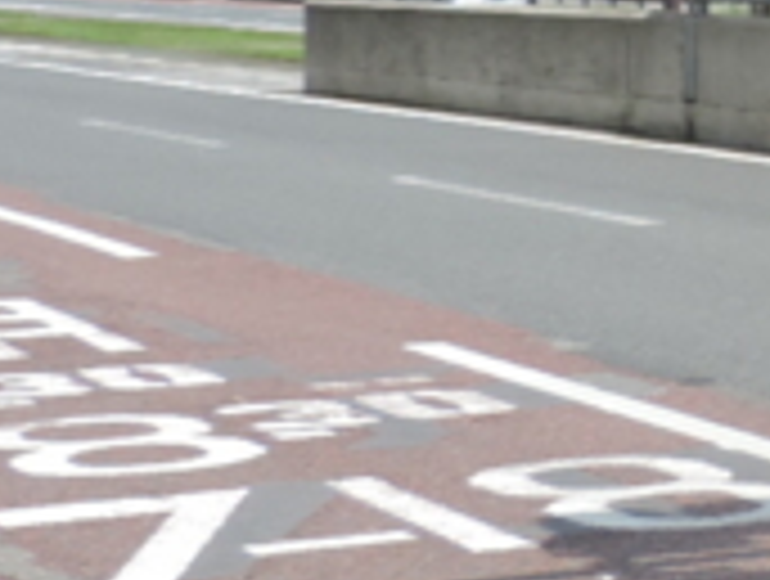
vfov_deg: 9.6
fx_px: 3433
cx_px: 1792
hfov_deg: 11.0
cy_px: -81
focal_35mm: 154
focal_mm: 5.8
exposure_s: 1/800
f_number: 3.2
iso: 80
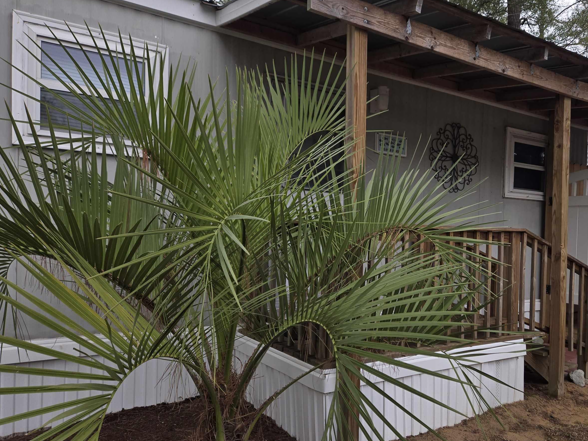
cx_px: 380
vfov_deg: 46.7
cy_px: 252
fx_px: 510
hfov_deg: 58.9
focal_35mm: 30
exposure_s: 1/525
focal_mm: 5.4
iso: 25
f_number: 1.8
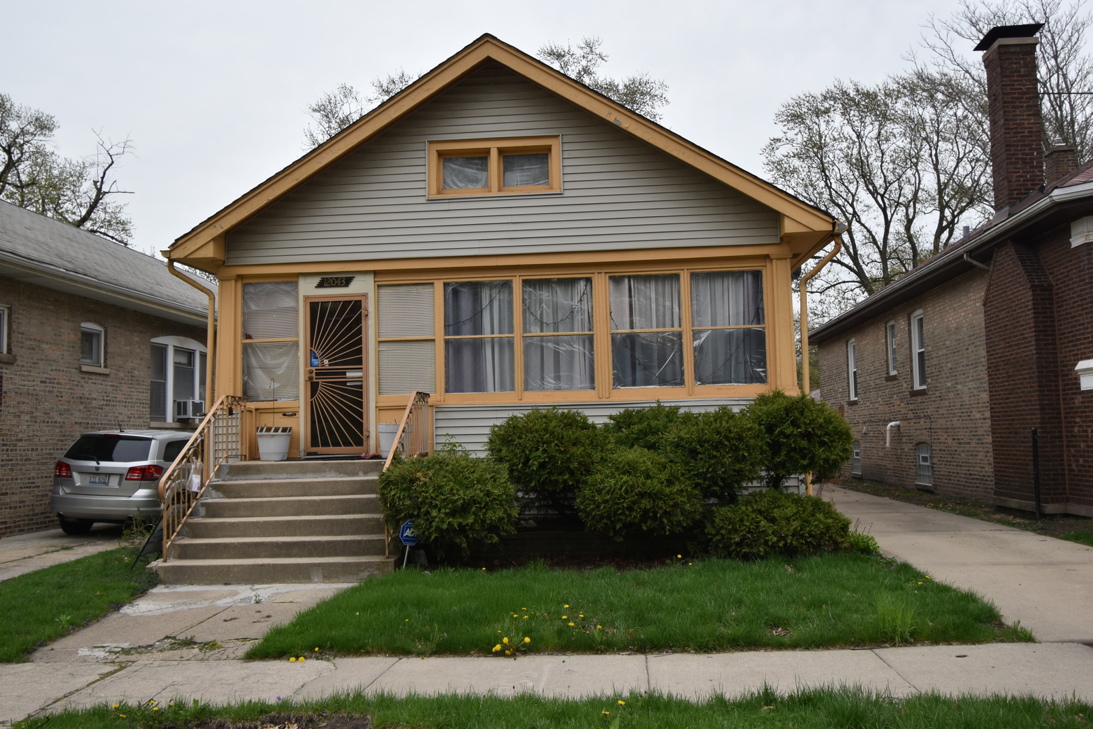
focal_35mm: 30
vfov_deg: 43.6
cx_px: 546
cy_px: 364
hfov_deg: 61.9
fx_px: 911
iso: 200
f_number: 6.3
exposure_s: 1/250
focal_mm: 20
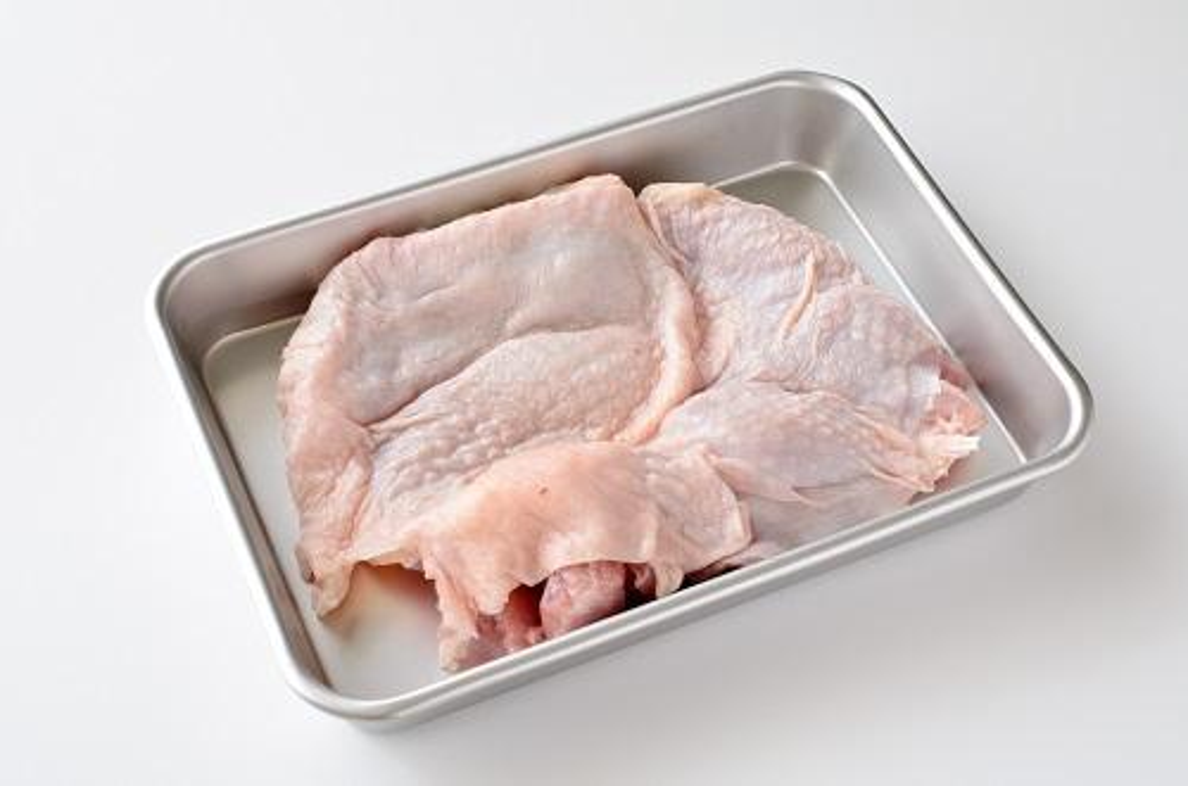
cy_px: 393
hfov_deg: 33.5
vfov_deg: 22.5
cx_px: 594
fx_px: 1976
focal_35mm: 60
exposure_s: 1/2.5
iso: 100
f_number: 13
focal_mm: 40
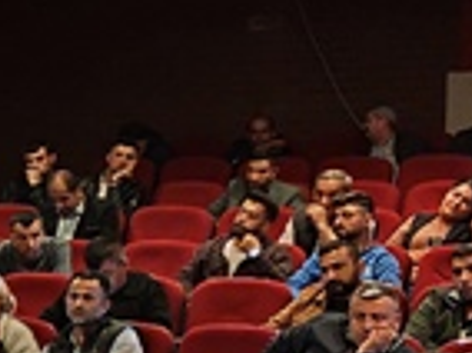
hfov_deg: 10.2
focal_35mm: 166
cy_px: 460
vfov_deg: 8.8
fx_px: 2260
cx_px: -698
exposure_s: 1/18
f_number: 1.65
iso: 4000
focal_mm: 6.14
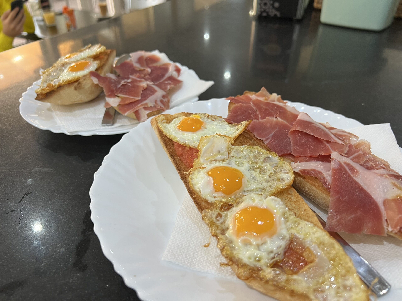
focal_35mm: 26
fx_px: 302
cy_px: 150
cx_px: 201
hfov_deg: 67.3
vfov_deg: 53.1
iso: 80
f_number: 1.5
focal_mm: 5.7
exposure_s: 1/50
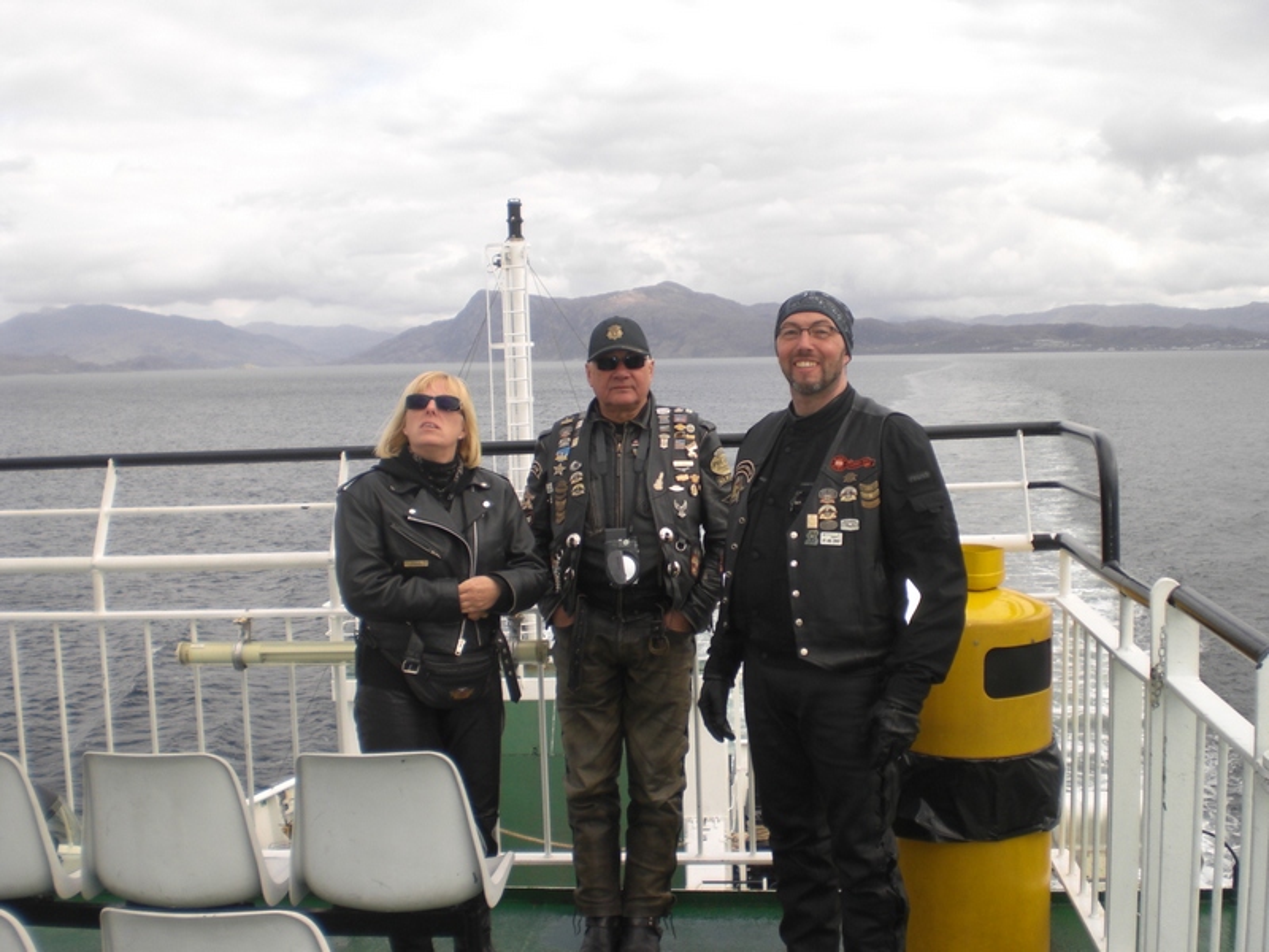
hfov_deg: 49.0
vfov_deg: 37.7
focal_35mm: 38
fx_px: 1393
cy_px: 476
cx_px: 634
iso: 50
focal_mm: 6.3
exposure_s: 1/400
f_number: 3.1
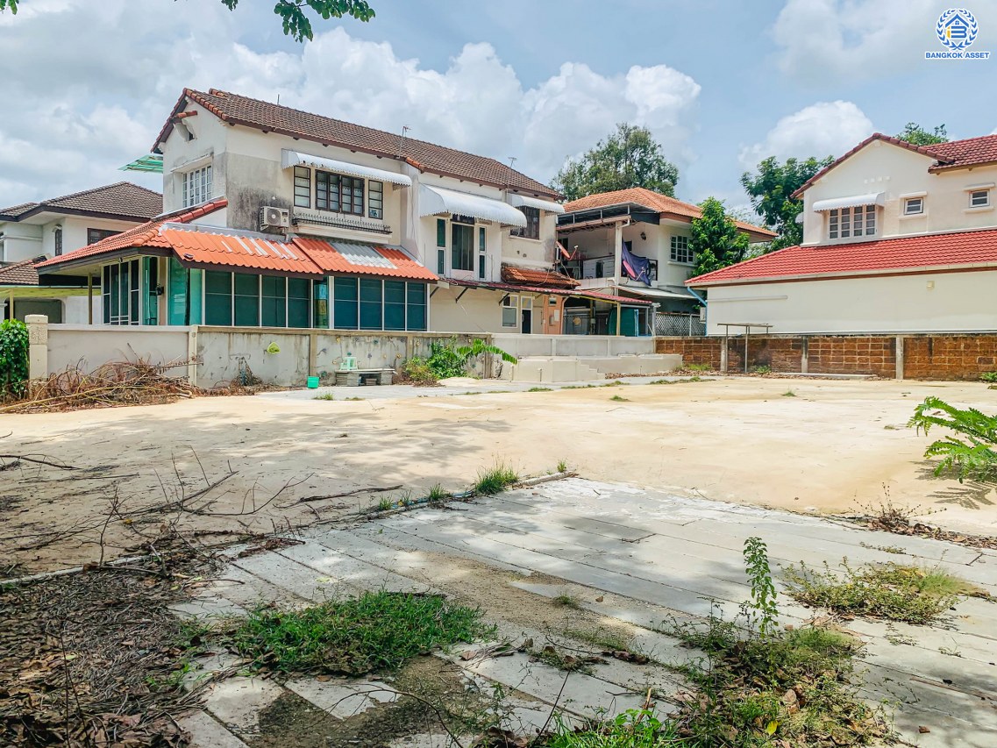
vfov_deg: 53.1
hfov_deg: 67.3
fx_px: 749
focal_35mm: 26
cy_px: 374
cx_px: 498
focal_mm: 4.25
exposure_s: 1/1700
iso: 25
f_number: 1.8
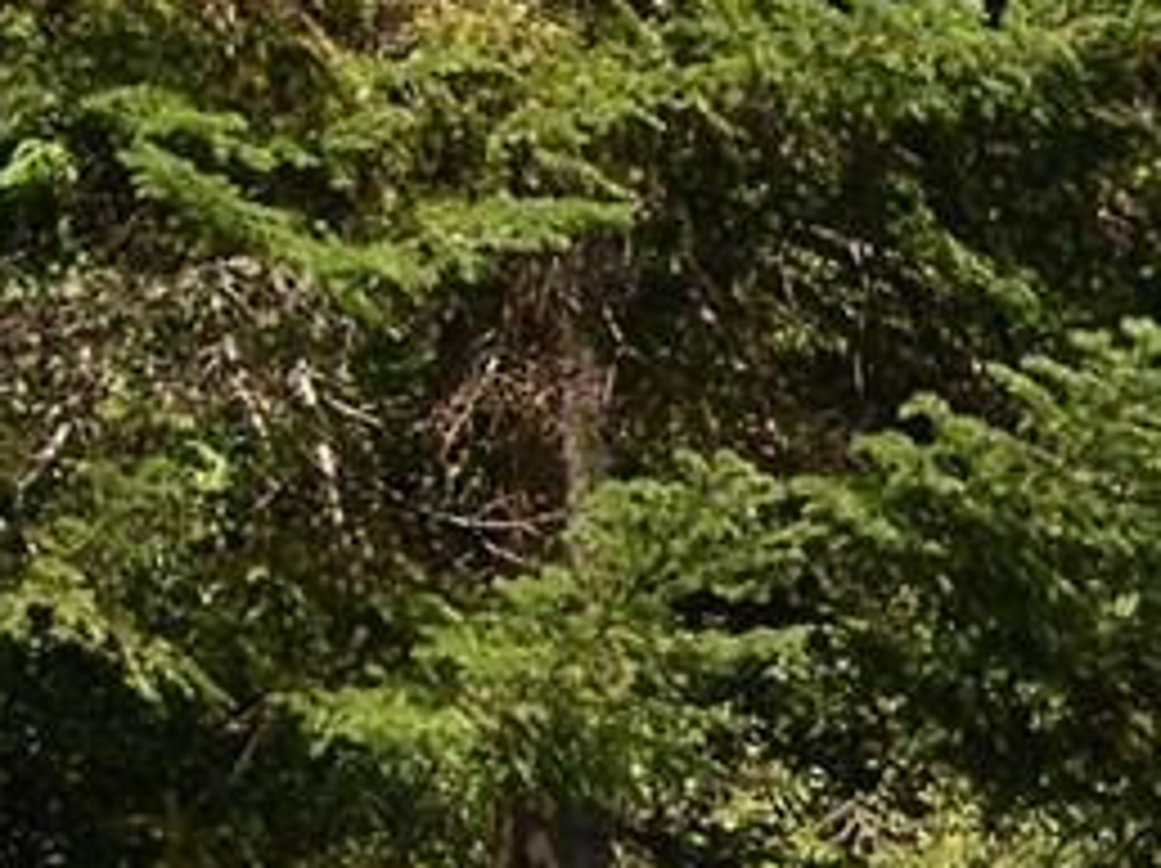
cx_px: 1422
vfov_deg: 9.5
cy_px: 1336
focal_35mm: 151
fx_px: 5060
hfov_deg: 12.7
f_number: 2.8
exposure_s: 1/608
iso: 100
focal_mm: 8
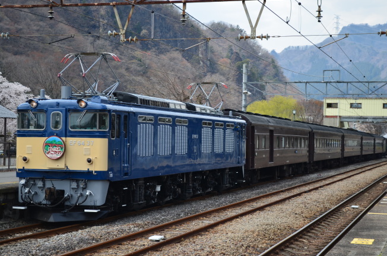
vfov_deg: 18.8
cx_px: 192
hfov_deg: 28.1
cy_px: 132
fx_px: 772
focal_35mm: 72
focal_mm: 46
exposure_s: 1/320
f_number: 5.3
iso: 125
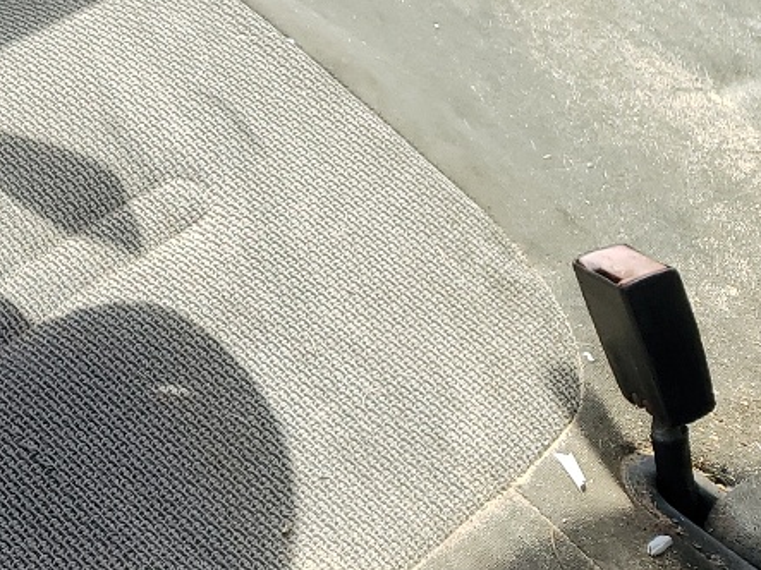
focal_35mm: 94
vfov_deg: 15.3
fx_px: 2066
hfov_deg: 17.8
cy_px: -70
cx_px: -491
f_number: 1.5
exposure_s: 1/435
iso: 50
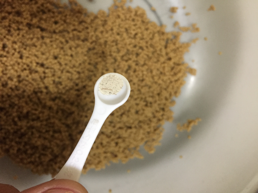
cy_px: 96
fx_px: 216
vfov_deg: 48.2
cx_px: 129
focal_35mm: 29
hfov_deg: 61.7
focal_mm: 4.15
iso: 320
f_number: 2.2
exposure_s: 1/17
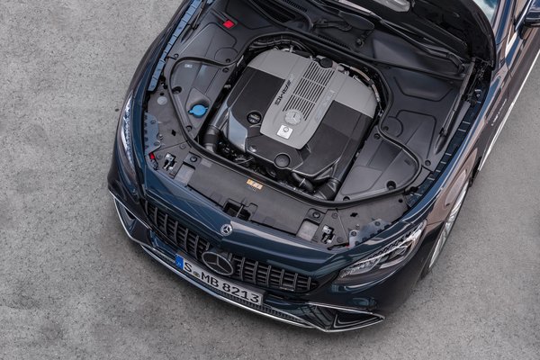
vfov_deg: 17.1
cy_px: 180
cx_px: 270
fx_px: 1200
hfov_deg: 25.4
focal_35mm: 80
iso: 100
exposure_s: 1/20
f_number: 11
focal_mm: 80
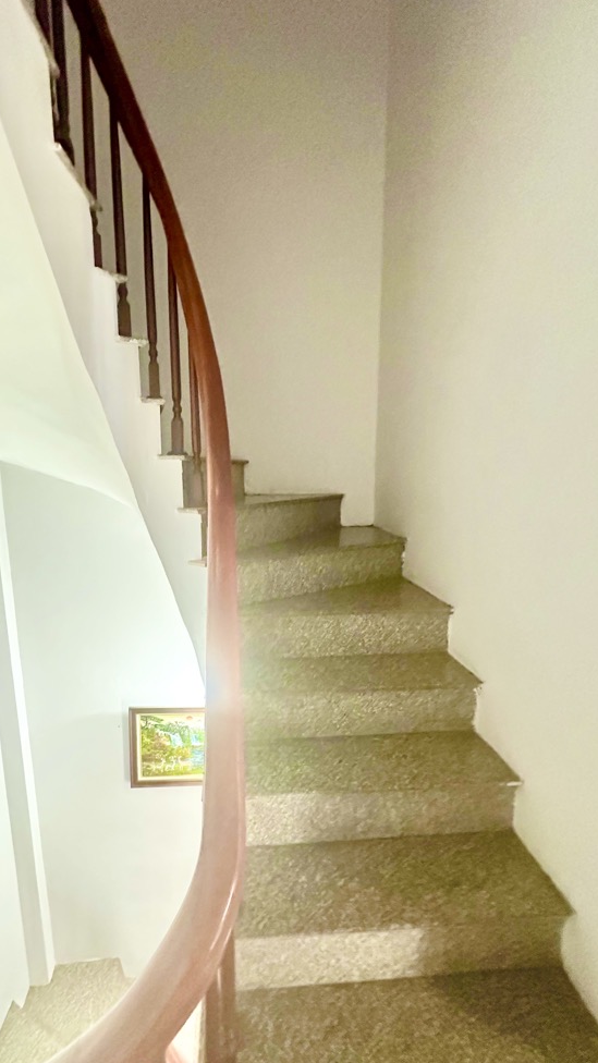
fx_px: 451
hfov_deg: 66.8
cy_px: 549
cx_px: 261
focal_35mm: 16
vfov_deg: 99.3
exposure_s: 1/50
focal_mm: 2.22
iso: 1000
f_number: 2.2
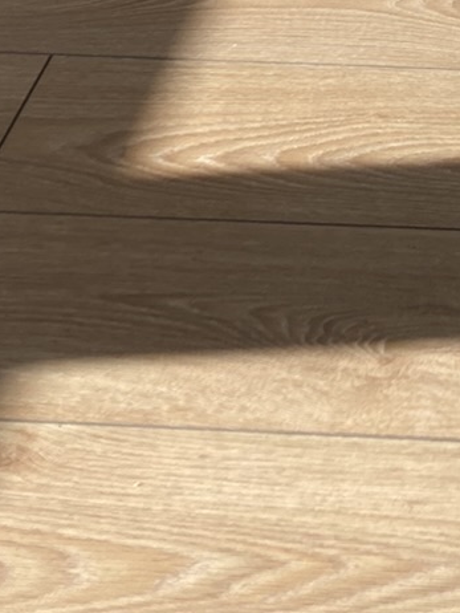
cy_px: -279
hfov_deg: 11.6
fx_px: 2195
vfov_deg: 14.9
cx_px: 620
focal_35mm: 124
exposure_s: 1/169
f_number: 1.8
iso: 20
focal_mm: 3.99
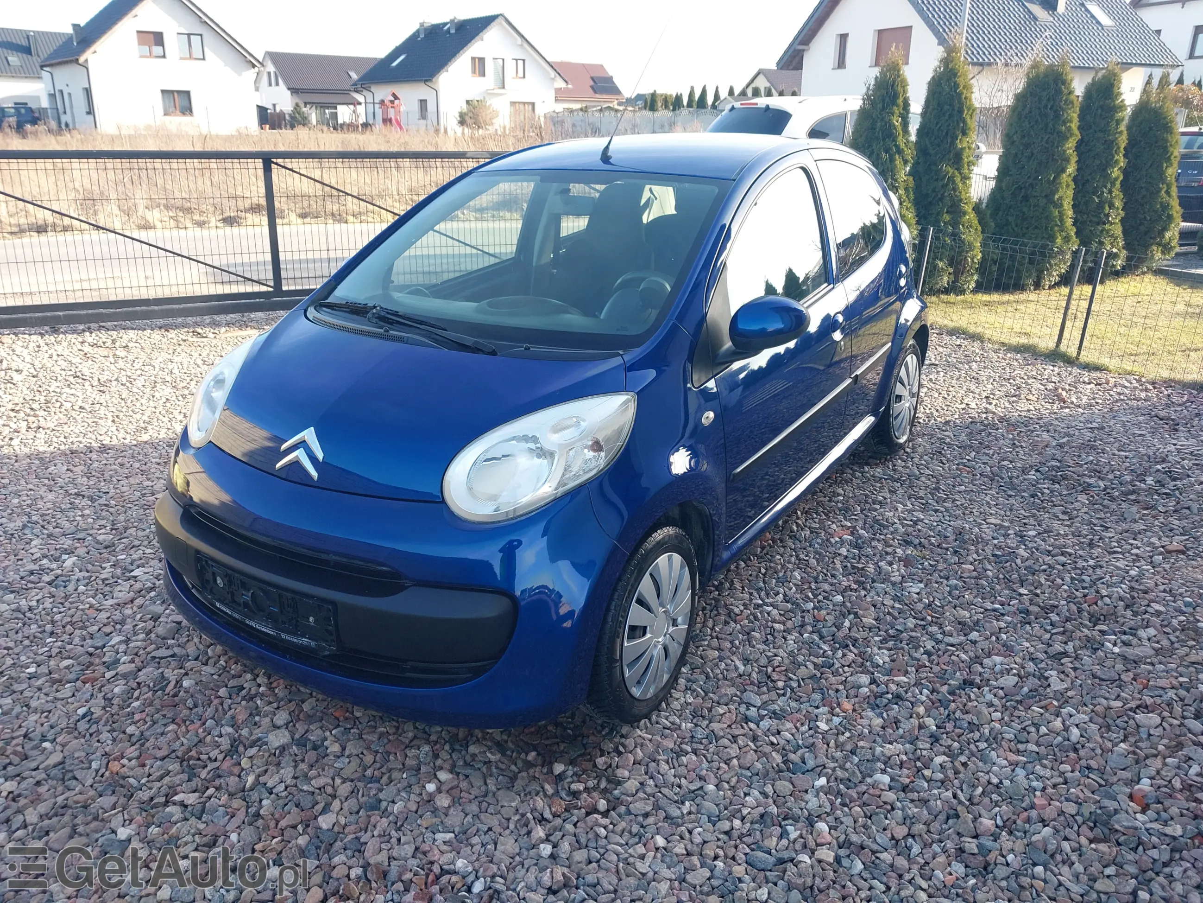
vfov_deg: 46.8
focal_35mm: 30
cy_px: 452
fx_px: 1043
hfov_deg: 60.0
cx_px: 602
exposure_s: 1/100
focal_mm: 4.6
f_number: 1.8
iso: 25
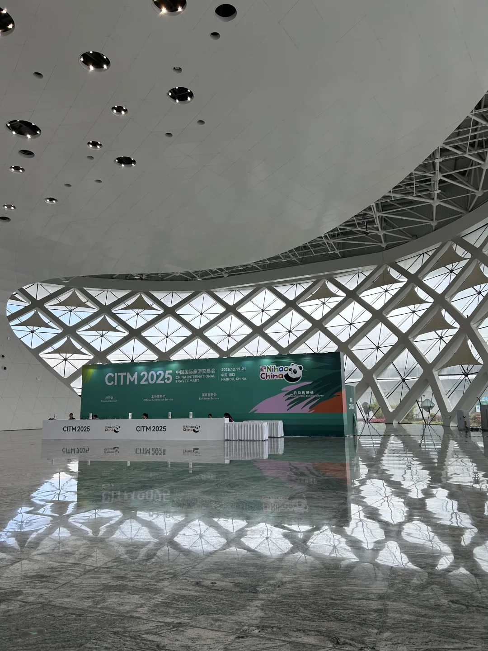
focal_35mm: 26
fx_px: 489
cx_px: 244
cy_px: 326
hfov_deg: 53.1
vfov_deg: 67.3
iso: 50
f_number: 1.5
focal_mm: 5.7
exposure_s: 1/658
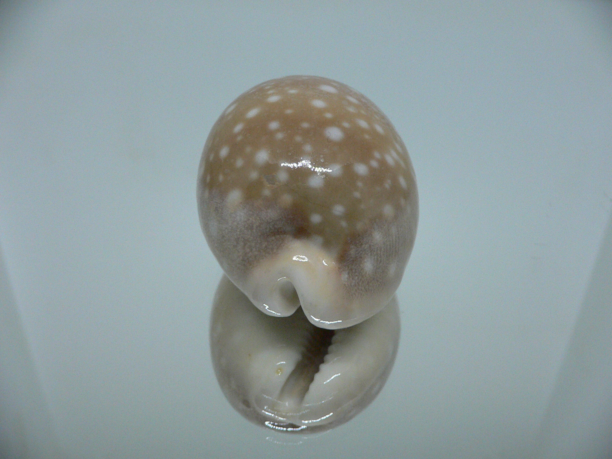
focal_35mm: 35
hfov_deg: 52.6
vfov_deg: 40.7
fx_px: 619
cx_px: 306
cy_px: 230
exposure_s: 1/60
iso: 200
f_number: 2.8
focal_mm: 4.6
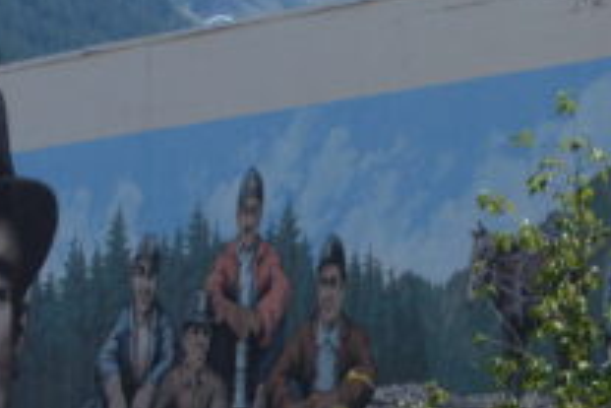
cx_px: 897
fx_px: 4531
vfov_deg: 5.1
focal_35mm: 267
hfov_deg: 7.6
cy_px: 336
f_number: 9
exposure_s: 1/400
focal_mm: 48
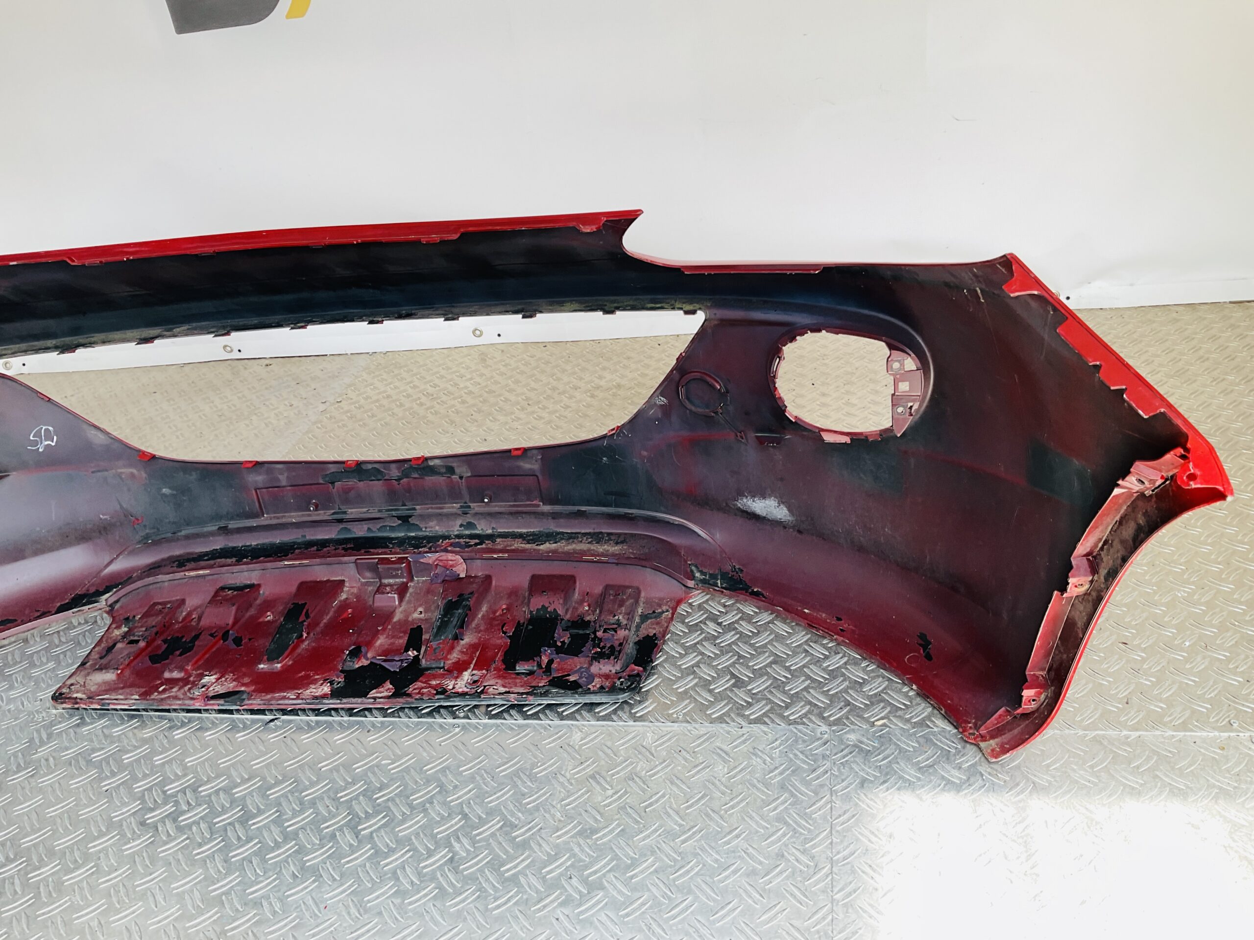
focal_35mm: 29
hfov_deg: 61.7
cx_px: 627
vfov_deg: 48.2
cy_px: 470
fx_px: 1051
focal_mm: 3
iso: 16
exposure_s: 1/158
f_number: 1.8
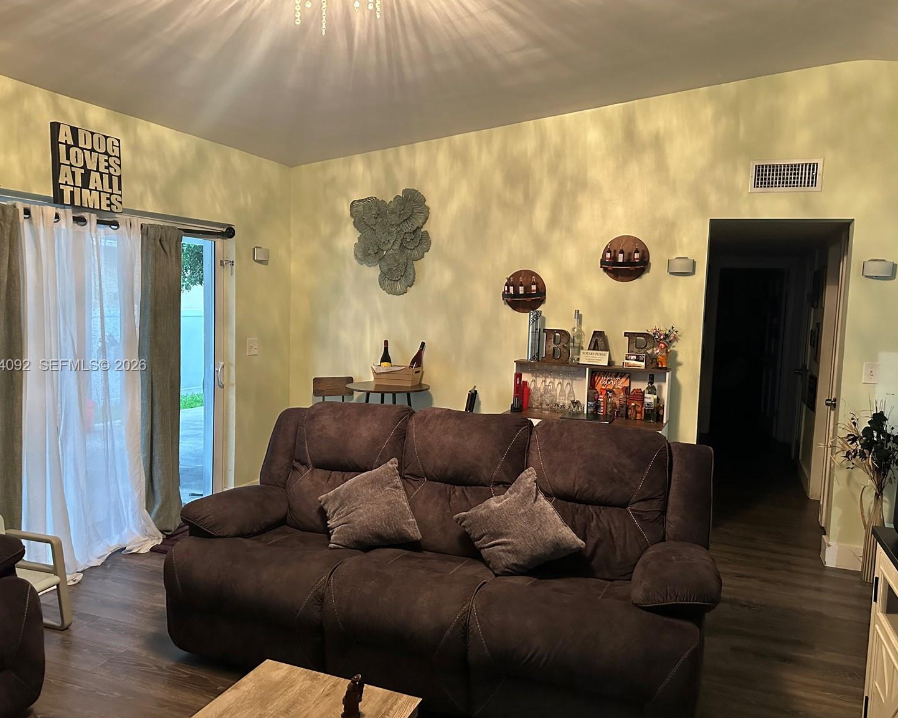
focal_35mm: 26
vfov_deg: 54.9
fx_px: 691
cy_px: 366
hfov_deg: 66.0
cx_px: 451
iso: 800
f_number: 1.78
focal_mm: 6.86
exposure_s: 1/60
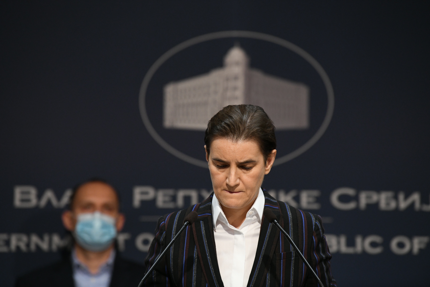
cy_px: 144
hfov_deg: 10.3
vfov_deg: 6.9
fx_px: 2389
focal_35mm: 200
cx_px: 215
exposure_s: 1/500
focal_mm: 200
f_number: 4
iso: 2500
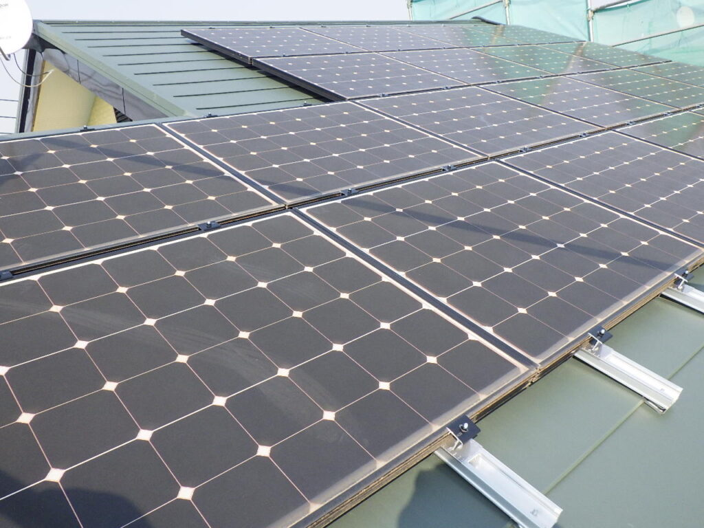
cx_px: 352
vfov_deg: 49.7
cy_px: 264
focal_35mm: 28
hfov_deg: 63.4
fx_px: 569
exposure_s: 1/640
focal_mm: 5
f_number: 4.2
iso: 250
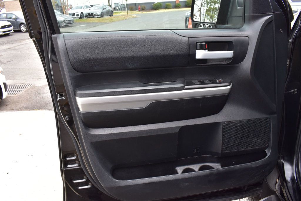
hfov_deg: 61.9
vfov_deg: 43.6
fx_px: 251
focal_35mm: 30
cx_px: 150
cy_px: 100
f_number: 9
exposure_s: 1/125
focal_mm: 20
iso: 400
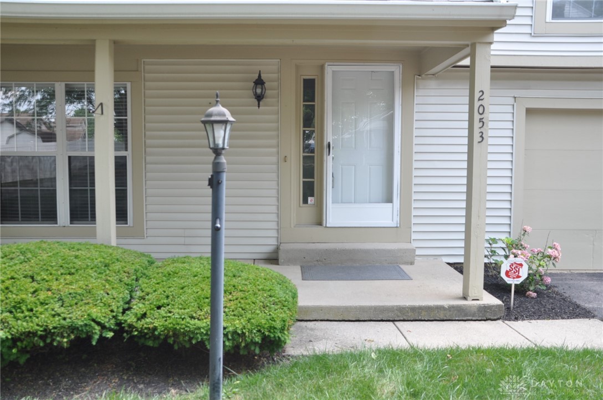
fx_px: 577
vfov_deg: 38.2
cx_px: 302
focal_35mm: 34
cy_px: 200
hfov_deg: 55.2
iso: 250
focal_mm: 23
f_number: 5.6
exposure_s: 1/125
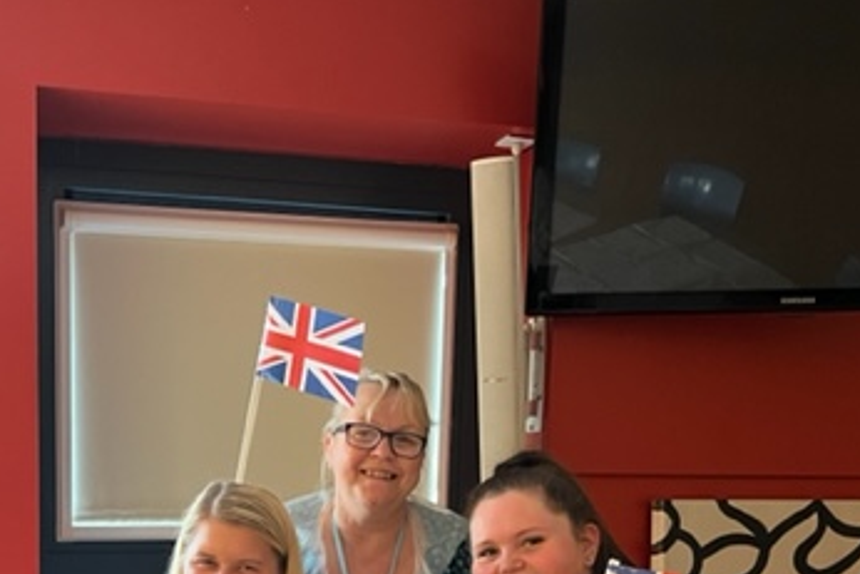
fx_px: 1195
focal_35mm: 50
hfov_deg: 38.9
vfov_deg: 25.6
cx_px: 258
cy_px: 581
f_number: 1.6
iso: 400
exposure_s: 1/50
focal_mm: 5.1
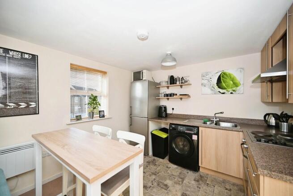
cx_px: 146
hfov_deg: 104.2
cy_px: 98
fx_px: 114
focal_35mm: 14
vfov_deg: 81.2
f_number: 4
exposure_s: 1/60
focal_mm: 14
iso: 100
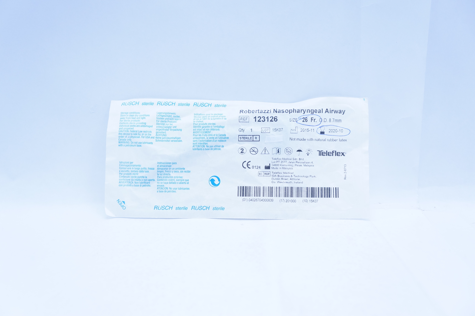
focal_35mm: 44
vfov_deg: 30.8
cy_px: 158
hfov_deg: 45.0
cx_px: 238
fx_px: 573
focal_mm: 29
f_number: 4.5
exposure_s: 1/200
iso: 800
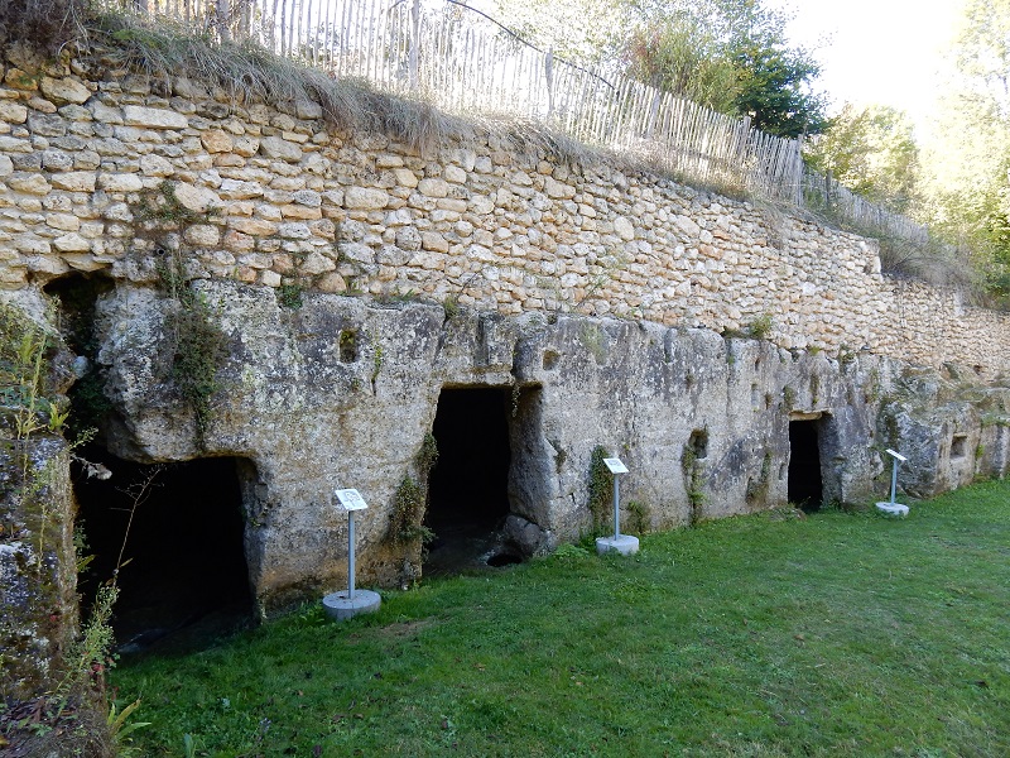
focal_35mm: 25
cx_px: 505
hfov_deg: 69.4
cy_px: 379
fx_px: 729
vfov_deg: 54.9
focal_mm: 4.5
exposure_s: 1/80
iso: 125
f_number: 3.7
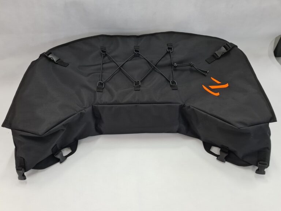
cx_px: 140
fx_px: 211
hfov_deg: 67.3
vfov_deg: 53.1
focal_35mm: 26
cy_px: 106
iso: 160
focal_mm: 5.4
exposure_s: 1/50
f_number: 1.8
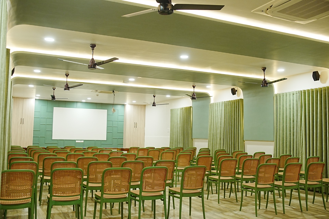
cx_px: 164
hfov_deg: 55.8
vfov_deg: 38.9
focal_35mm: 34
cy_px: 110
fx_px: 311
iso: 1000
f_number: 3.2
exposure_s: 1/100
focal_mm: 23
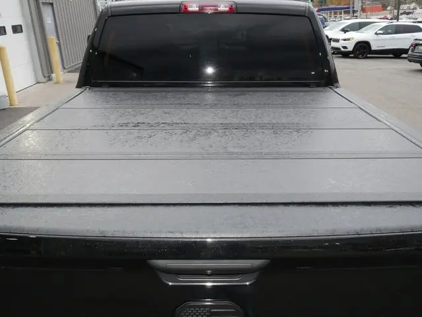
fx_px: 439
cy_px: 158
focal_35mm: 36
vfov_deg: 39.7
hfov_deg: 51.3
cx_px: 211
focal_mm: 18
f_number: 10
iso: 1600
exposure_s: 1/60
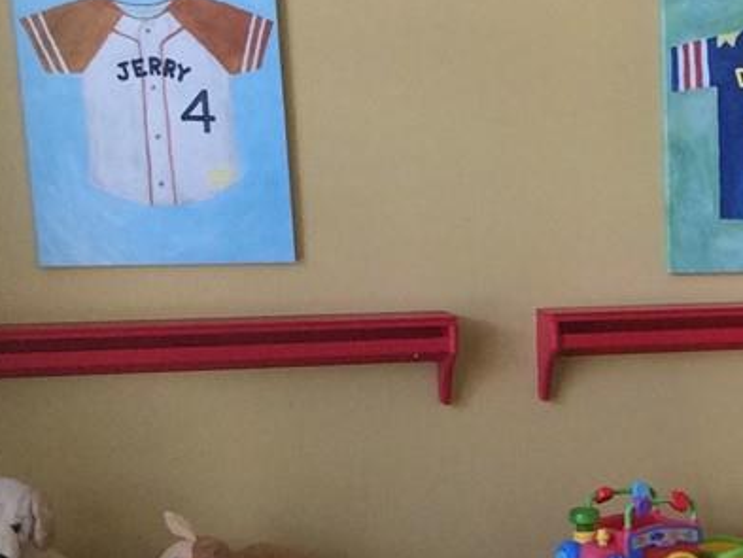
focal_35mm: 118
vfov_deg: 12.0
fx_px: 2534
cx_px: 985
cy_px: 851
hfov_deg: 15.8
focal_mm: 4.15
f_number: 2.2
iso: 64
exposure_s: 1/30
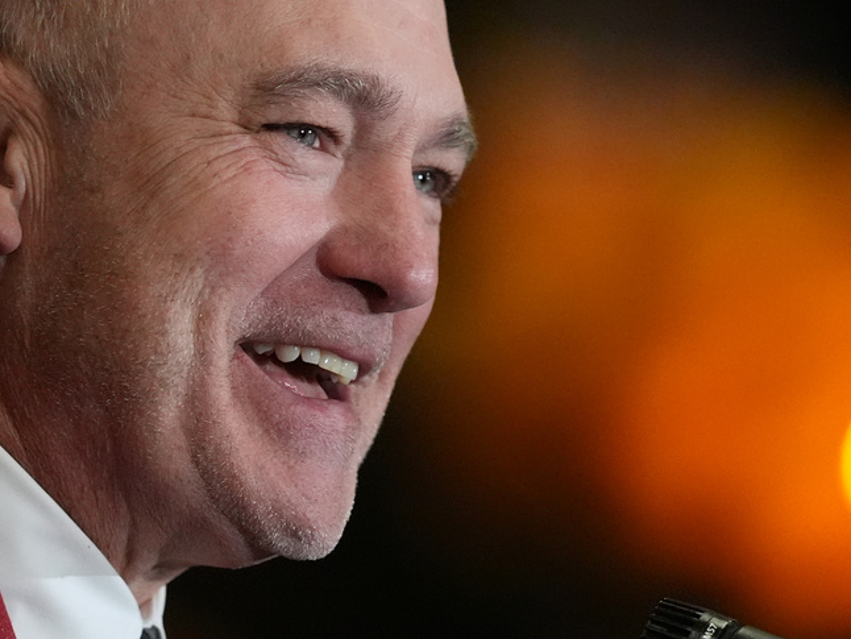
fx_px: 22503
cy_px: 283
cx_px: 532
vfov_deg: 1.6
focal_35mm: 915
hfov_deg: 2.2
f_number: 2.8
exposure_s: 1/800
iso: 6400
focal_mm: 400
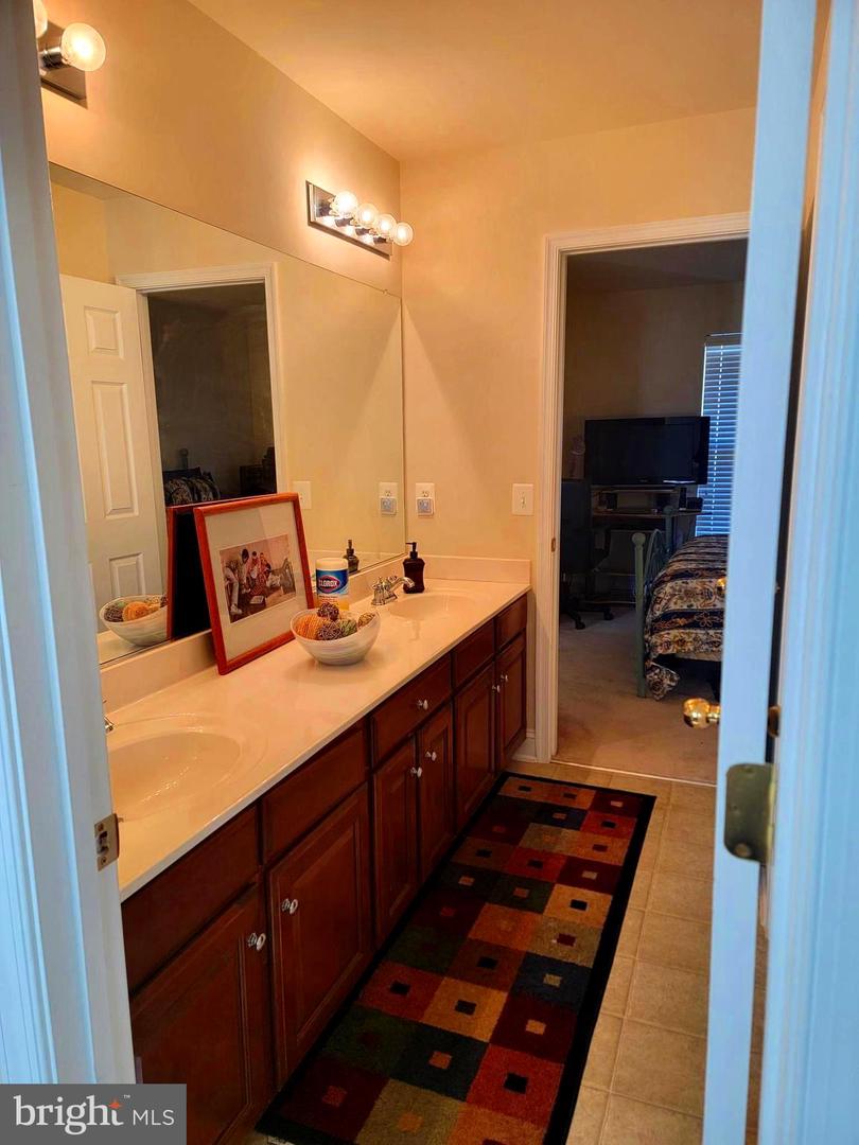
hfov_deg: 56.8
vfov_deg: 71.6
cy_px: 572
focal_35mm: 24
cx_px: 430
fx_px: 794
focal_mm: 6.7
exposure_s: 1/50
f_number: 1.8
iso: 64
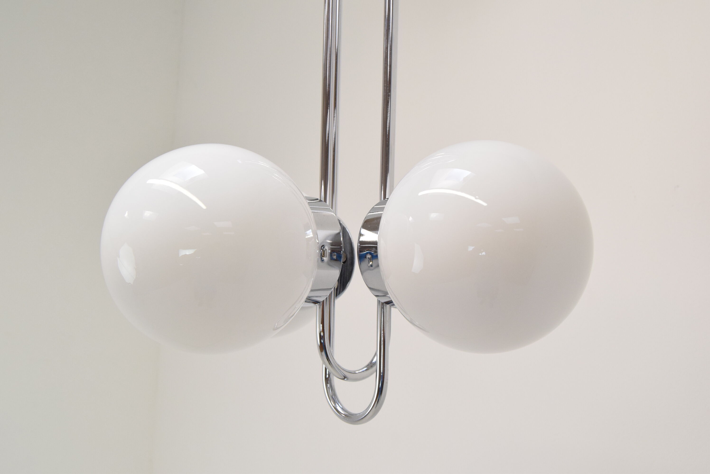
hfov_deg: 46.4
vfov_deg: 31.9
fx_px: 829
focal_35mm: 42
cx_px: 355
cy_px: 237
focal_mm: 28
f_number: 8
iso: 1600
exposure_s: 1/250
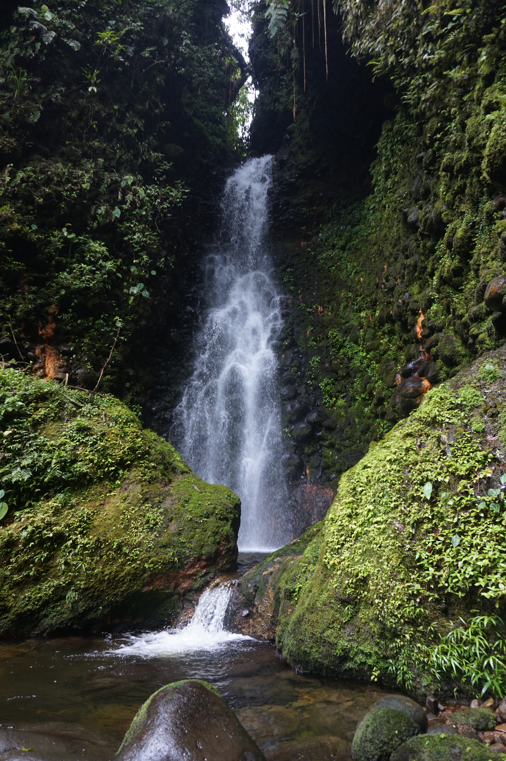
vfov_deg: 73.8
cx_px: 253
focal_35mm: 24
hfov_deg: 53.1
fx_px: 506
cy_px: 380
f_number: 4
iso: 200
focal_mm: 16
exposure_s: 1/160
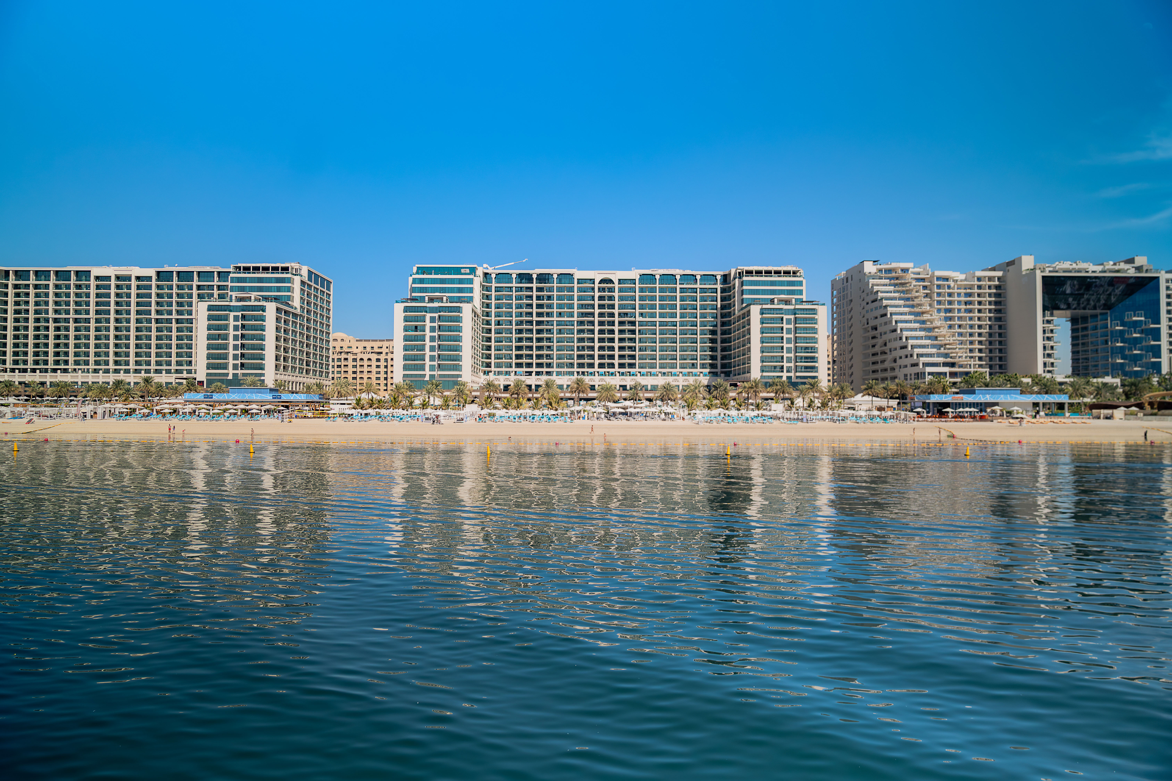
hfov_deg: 73.7
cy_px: 390
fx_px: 781
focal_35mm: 24
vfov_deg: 53.1
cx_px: 586
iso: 500
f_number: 2.8
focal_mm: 24
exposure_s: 1/250
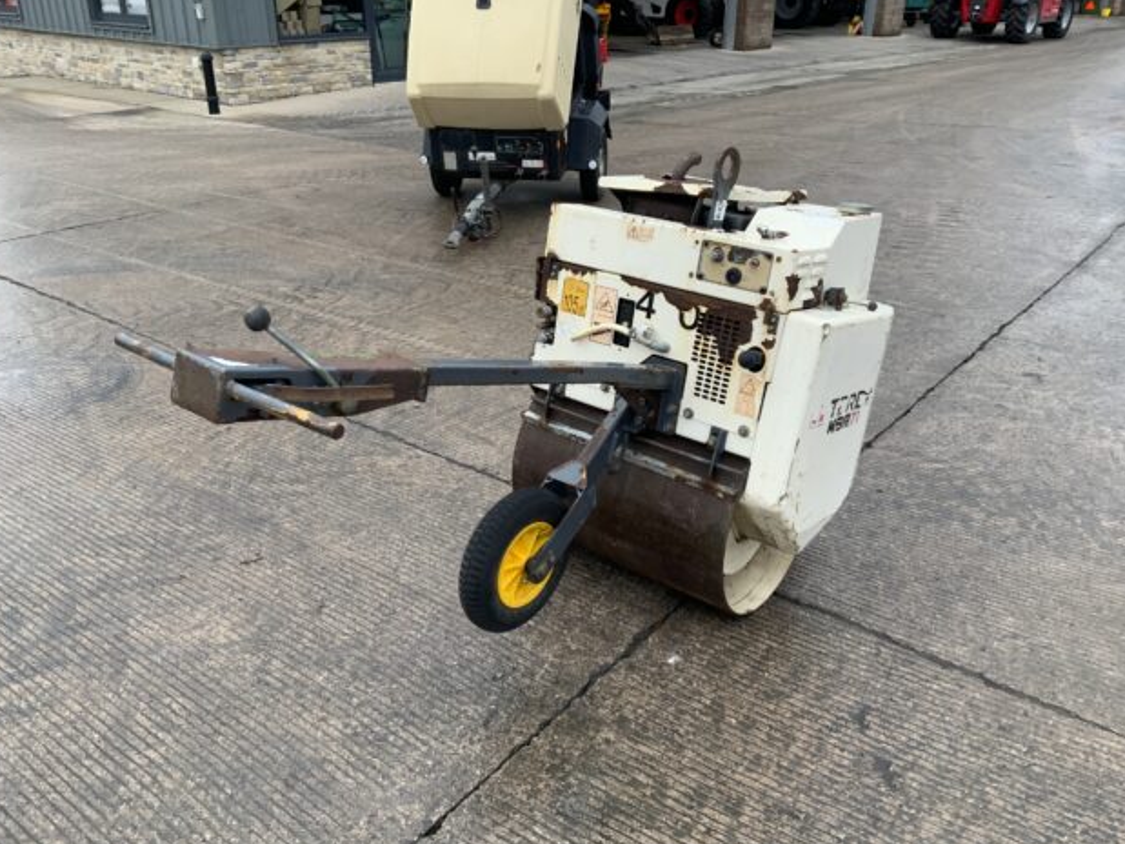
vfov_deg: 46.8
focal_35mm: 30
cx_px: 558
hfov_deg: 60.0
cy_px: 431
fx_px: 975
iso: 32
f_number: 1.8
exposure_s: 1/122
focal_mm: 3
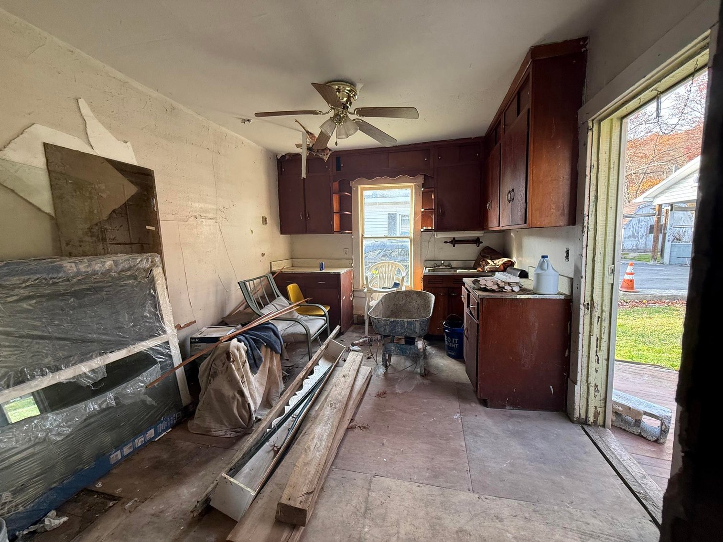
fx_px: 292
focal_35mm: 14
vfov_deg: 85.7
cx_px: 362
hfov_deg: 102.1
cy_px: 271
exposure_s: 1/99
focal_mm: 2.22
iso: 250
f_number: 2.2
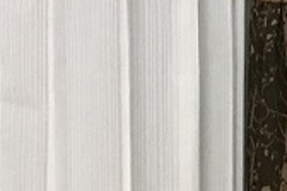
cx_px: 781
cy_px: -286
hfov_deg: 8.4
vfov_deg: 6.0
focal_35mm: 217
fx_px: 1730
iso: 125
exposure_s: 1/30
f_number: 2.2
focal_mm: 4.15
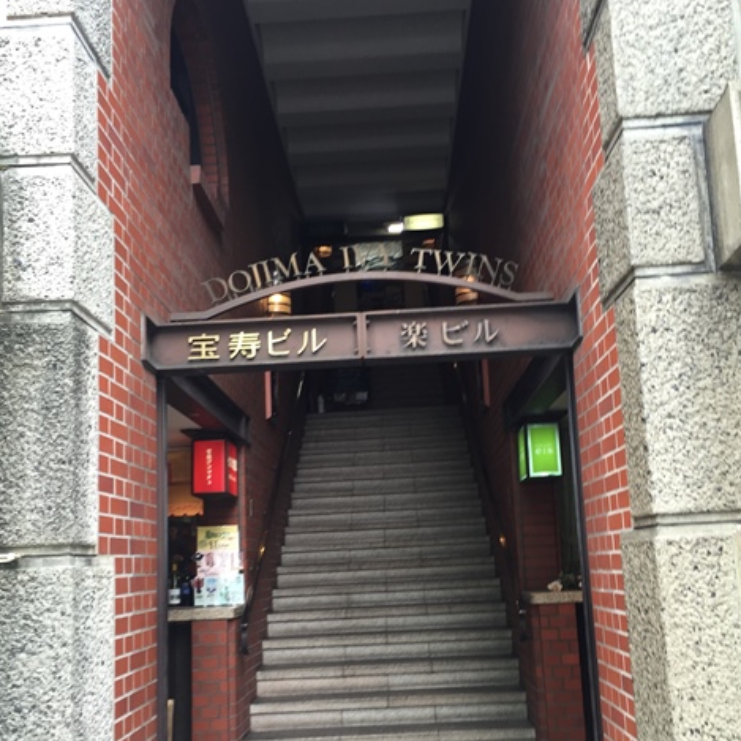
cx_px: 368
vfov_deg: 47.0
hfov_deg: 47.2
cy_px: 441
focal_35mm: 35
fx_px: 848
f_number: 2.2
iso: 32
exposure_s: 1/60
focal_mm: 4.15
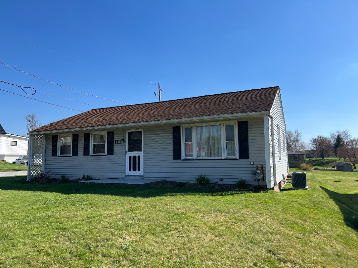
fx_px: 269
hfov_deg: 67.3
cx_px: 179
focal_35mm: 26
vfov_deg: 53.1
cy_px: 134
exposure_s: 1/3831
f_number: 1.5
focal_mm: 5.7
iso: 50
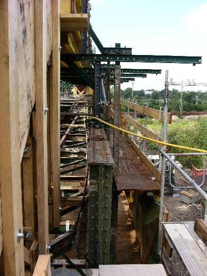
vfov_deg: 44.8
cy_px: 138
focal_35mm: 42
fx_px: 335
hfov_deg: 34.3
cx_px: 104
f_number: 5.8
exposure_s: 1/72.7
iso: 50
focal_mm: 10.7
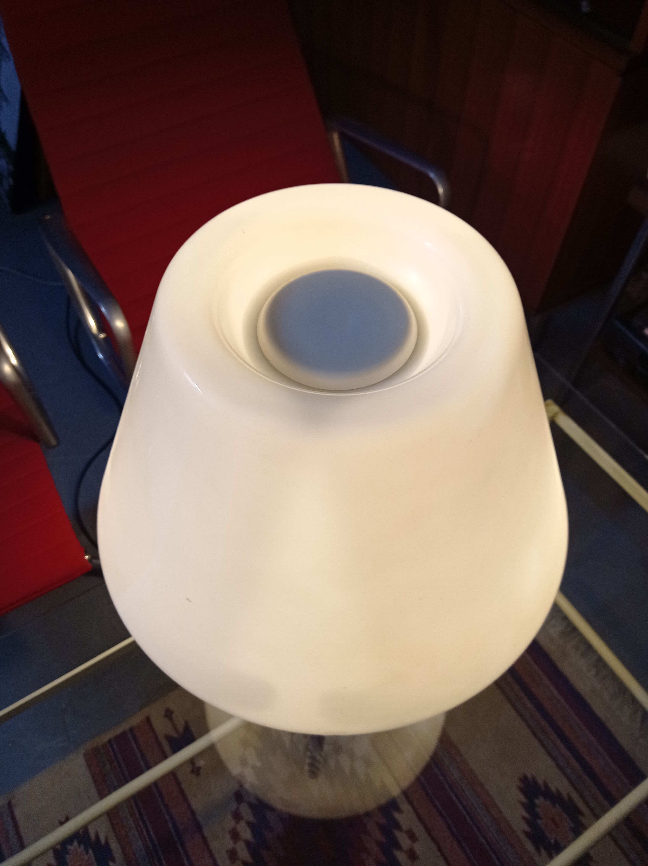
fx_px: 700
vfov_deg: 63.5
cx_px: 324
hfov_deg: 49.7
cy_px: 433
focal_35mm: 28
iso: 173
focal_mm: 4.74
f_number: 1.79
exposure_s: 1/100
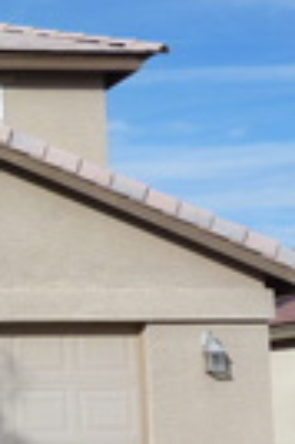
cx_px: -242
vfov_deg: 16.9
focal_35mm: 121
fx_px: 1491
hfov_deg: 10.6
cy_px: 229
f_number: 4
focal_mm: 8
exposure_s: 1/1000
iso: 100
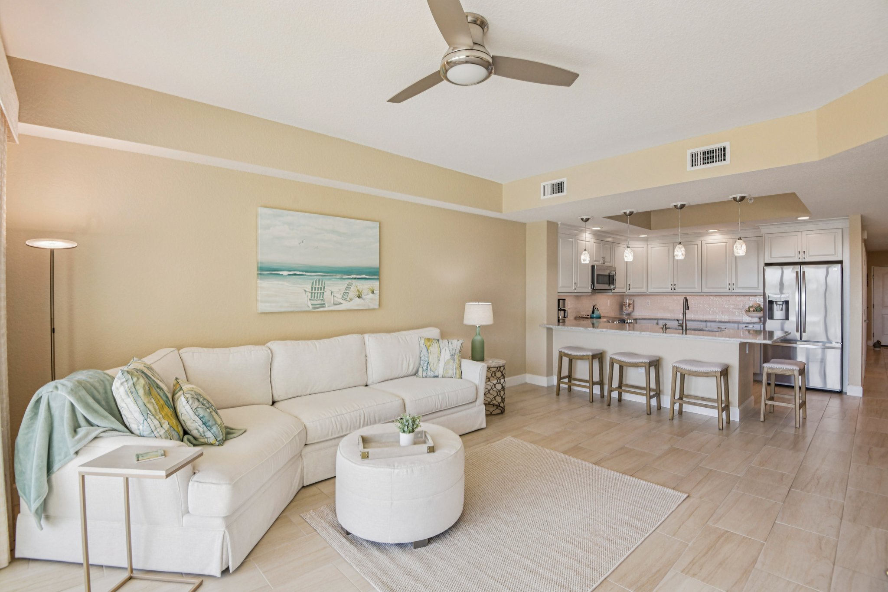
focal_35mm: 16
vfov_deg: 73.7
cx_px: 444
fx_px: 395
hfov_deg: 96.7
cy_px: 296
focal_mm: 16
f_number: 8
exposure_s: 1/100
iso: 400
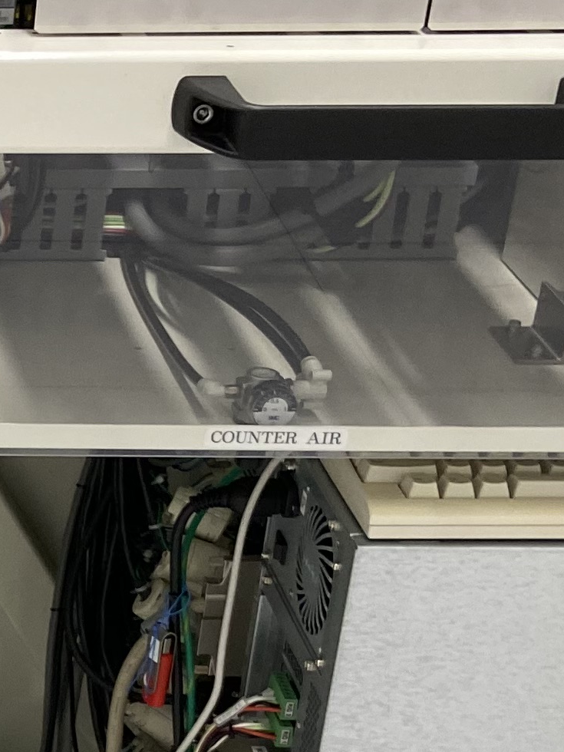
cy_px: 657
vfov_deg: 18.1
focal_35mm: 107
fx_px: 2324
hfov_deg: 12.5
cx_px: -471
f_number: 1.8
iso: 100
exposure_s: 1/100
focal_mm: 4.25
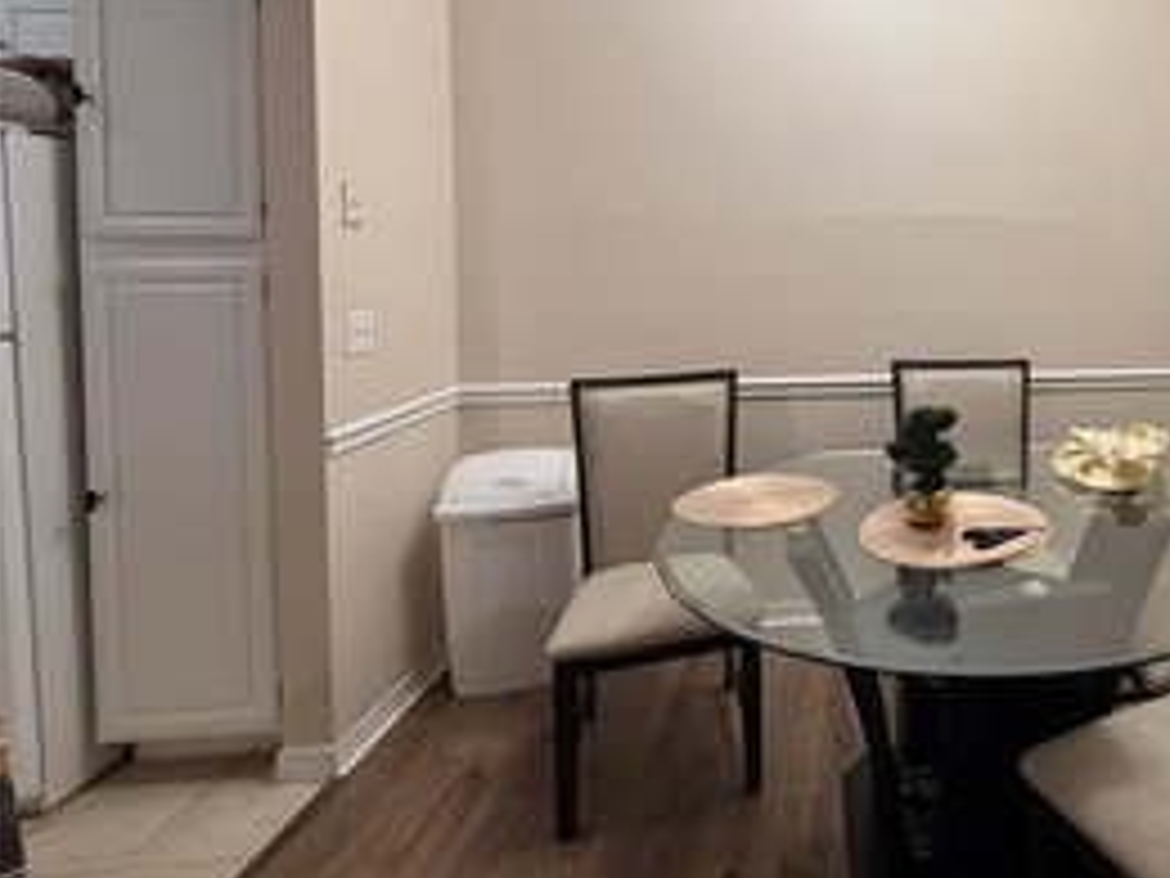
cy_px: 275
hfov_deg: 66.3
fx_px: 777
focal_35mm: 23
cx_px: 956
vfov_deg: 57.2
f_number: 2.2
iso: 100
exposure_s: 1/120
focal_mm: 2.22
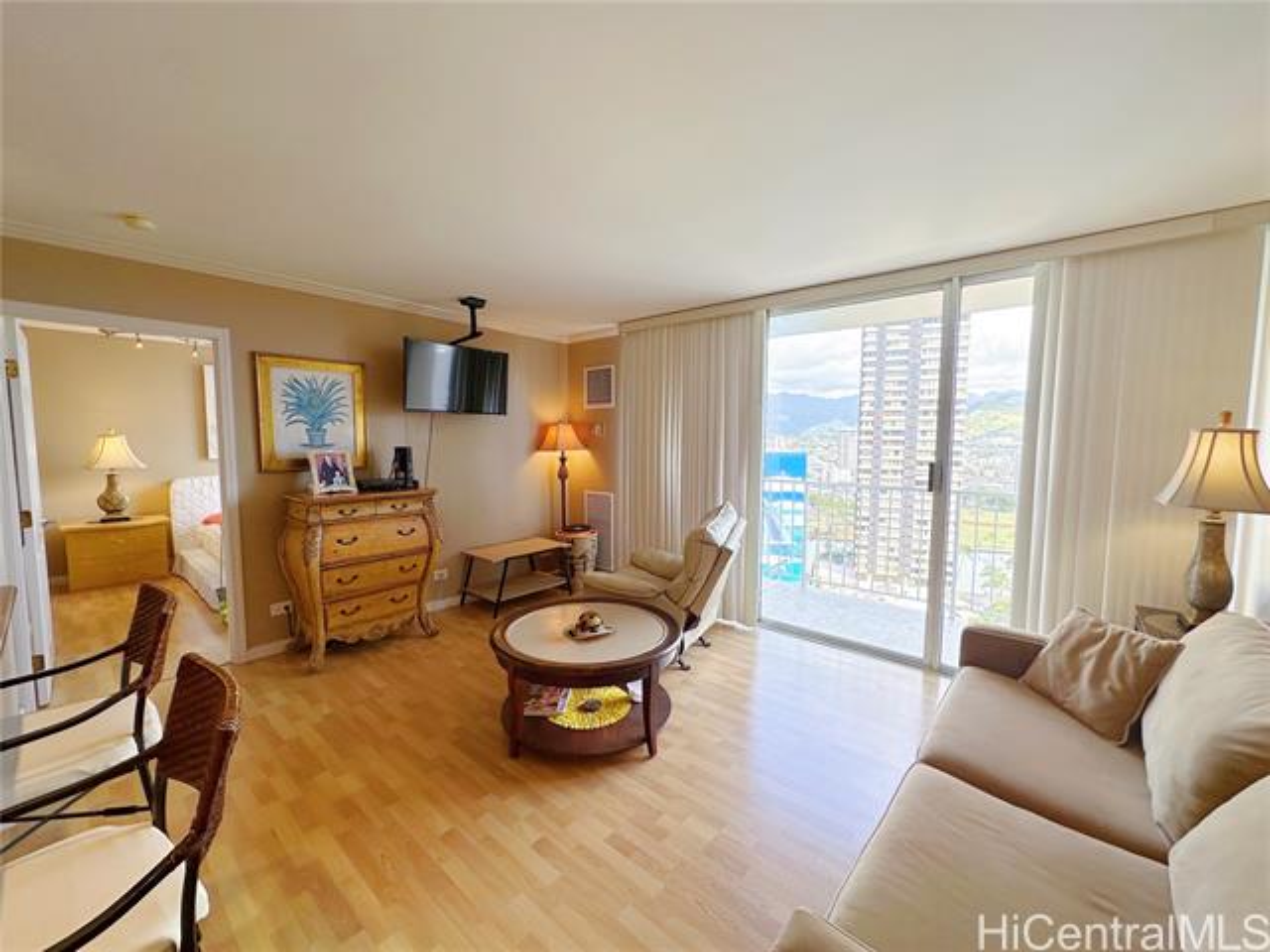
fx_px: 514
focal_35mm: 14
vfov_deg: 85.7
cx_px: 635
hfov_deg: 102.1
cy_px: 476
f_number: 2.2
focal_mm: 2.22
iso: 40
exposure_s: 1/272
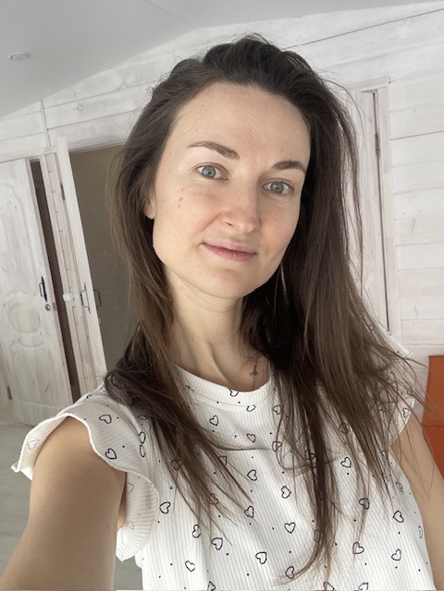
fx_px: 513
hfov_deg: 46.8
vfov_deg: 60.0
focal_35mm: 30
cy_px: 296
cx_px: 222
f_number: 2.2
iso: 80
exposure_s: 1/121
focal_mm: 2.71
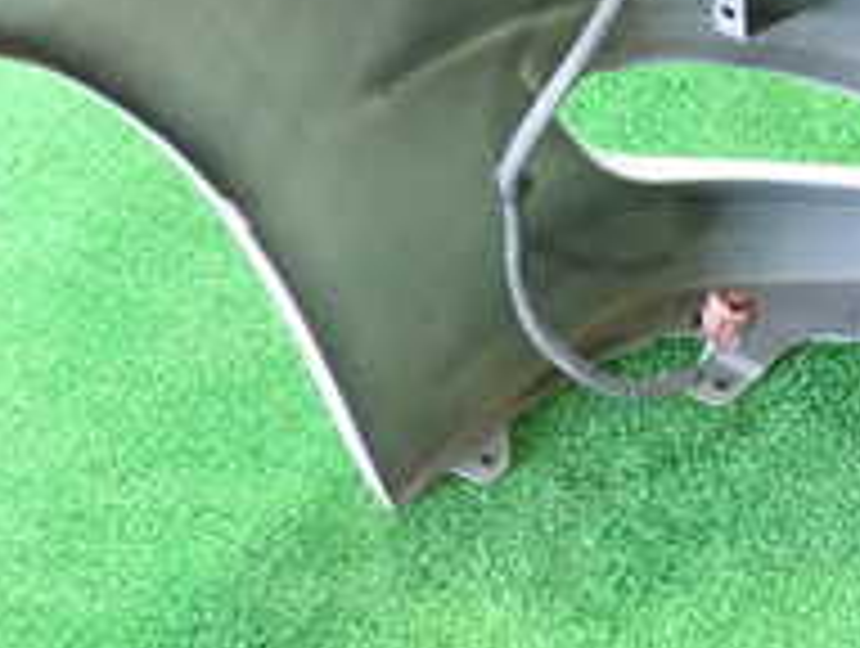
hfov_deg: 19.6
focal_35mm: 94
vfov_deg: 15.7
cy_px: 112
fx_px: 2340
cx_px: 1040
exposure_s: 1/25
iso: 800
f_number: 2.3
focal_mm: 5.4
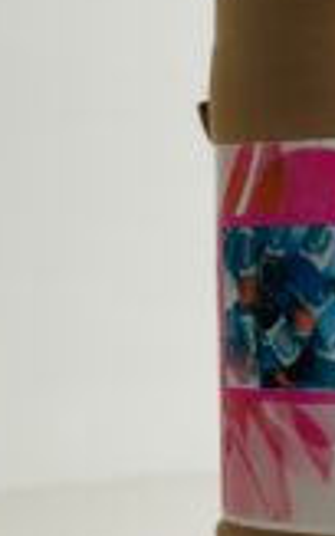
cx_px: 394
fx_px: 2423
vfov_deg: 12.6
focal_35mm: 166
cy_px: 293
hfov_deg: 7.8
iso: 40
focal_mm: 7.5
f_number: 2.2
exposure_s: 1/121
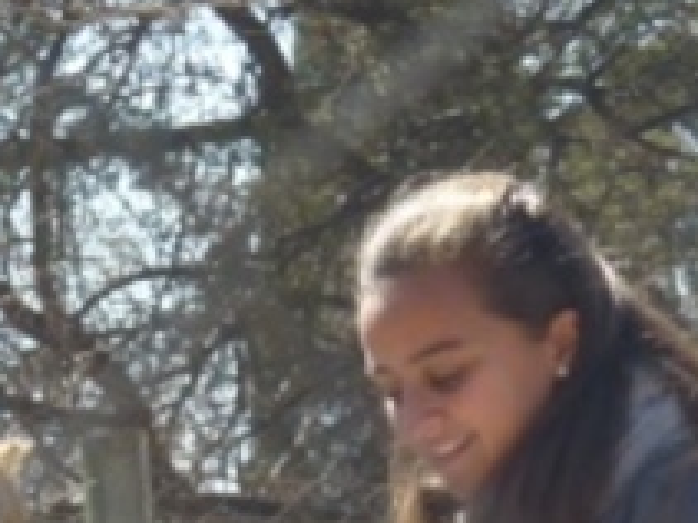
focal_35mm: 637
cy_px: 725
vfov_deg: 2.3
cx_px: 351
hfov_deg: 3.1
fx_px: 12837
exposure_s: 1/200
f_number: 4.6
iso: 80
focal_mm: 34.4
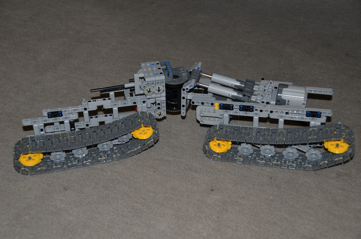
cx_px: 180
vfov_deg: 23.7
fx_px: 570
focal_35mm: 57
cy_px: 120
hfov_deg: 35.1
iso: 100
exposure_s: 1/60
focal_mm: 38
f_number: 4.2
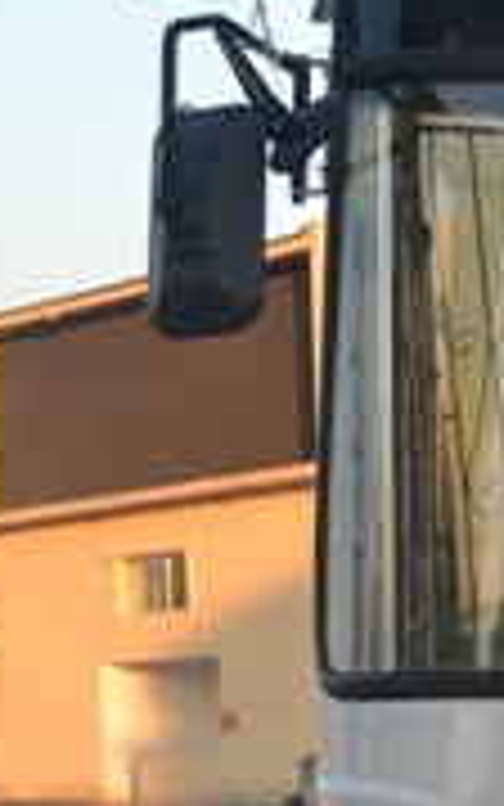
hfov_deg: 8.1
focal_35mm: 154
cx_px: 1066
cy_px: 558
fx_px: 3382
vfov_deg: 13.6
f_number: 5.6
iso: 180
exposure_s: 1/125
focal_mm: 30
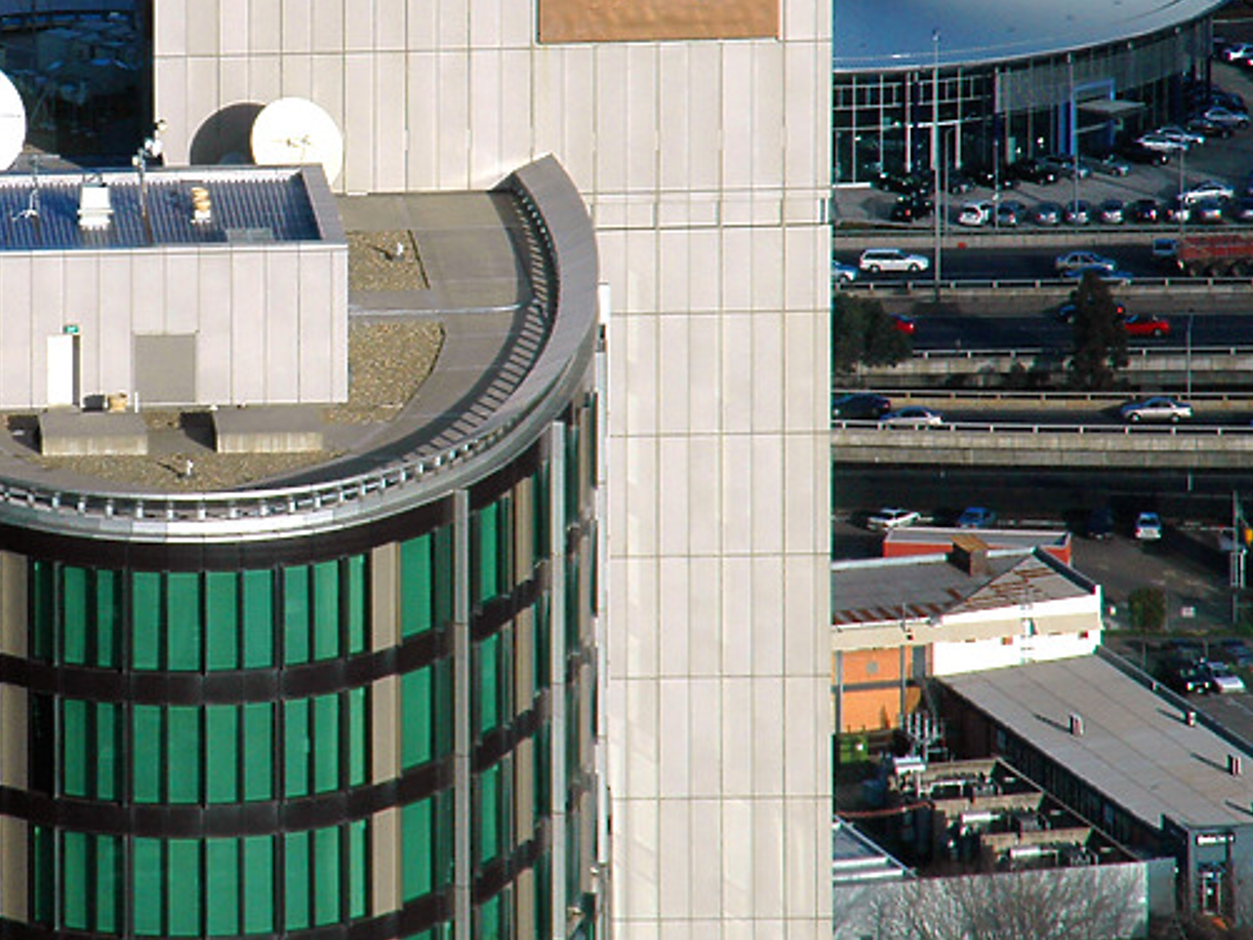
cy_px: 318
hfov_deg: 5.1
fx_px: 14048
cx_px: 175
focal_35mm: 388
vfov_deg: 3.8
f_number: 8
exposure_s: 1/1000
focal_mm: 150
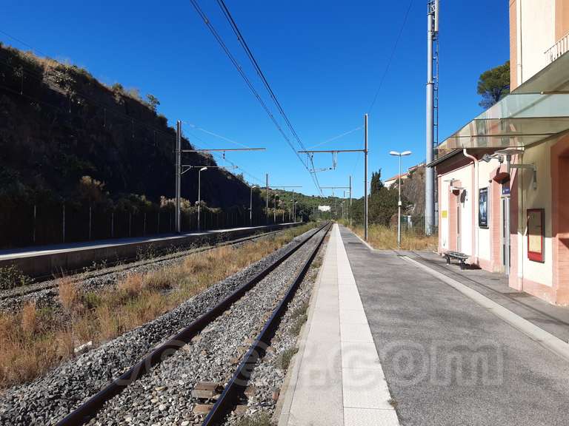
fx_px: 427
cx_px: 284
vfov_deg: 53.1
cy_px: 213
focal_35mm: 26
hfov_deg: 67.3
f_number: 1.7
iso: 40
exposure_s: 1/1949
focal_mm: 3.92
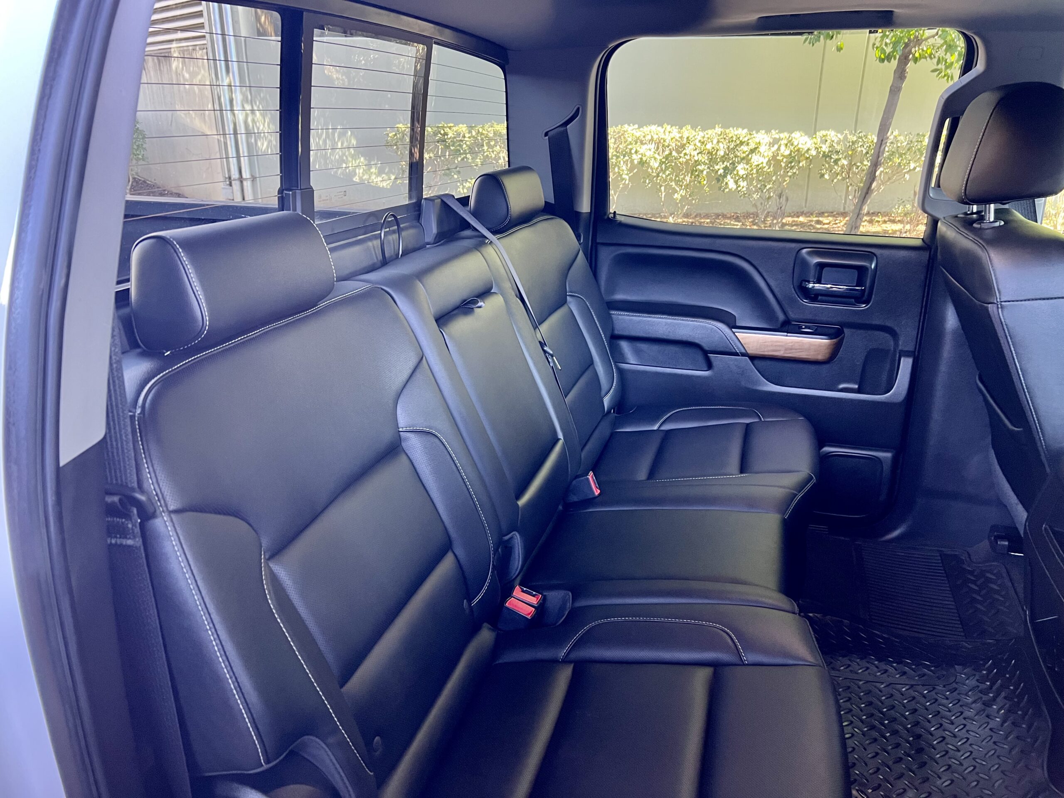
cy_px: 399
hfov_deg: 67.3
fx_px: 799
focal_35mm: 26
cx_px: 532
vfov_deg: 53.1
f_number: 1.5
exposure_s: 1/60
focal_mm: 5.7
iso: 320
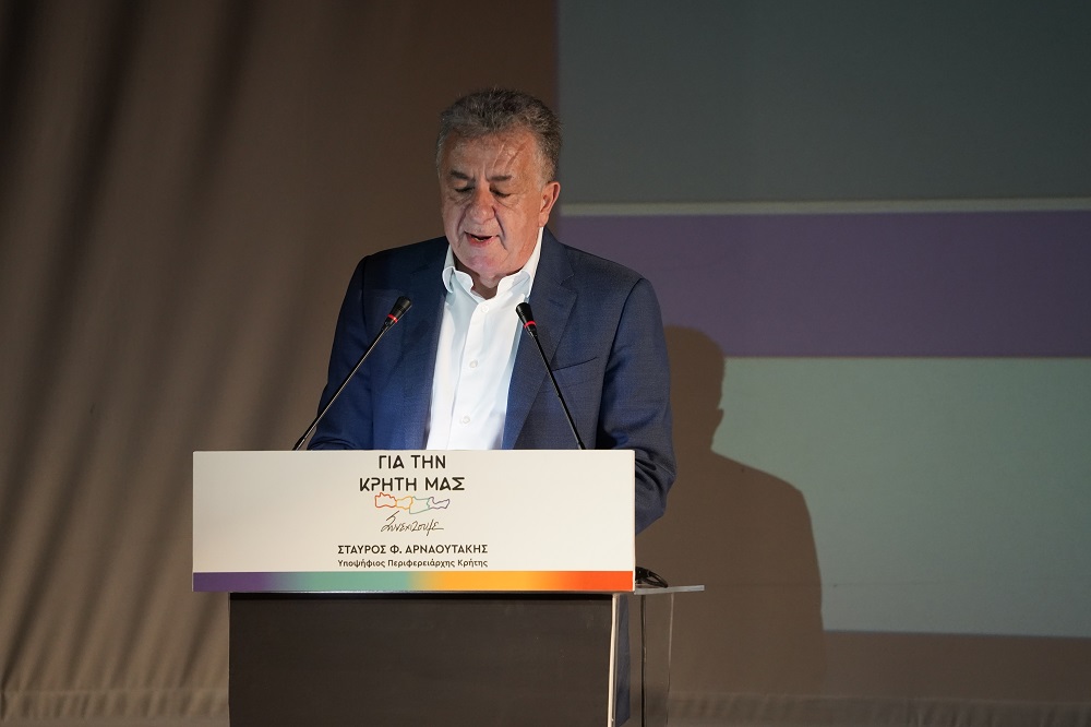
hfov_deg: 10.3
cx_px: 546
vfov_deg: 6.9
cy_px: 364
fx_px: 6059
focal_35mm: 200
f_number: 5.6
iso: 5000
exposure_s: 1/125
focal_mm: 200
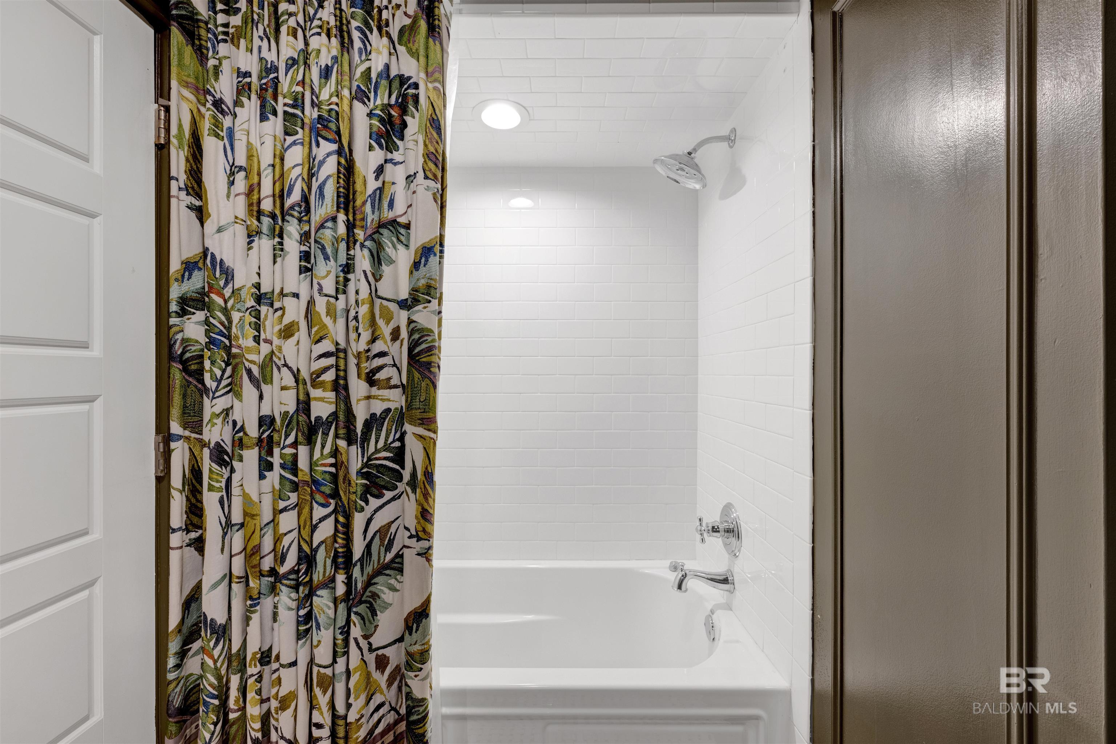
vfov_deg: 77.3
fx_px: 465
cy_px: 372
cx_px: 558
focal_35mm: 15
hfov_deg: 100.4
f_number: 11
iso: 400
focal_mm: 15
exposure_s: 1/4
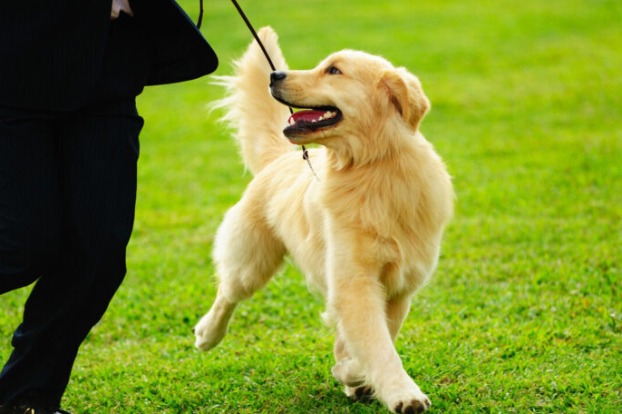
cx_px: 335
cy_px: 222
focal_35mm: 224
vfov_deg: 6.1
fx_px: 3866
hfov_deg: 9.2
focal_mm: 200
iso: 200
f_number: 4
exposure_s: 1/800
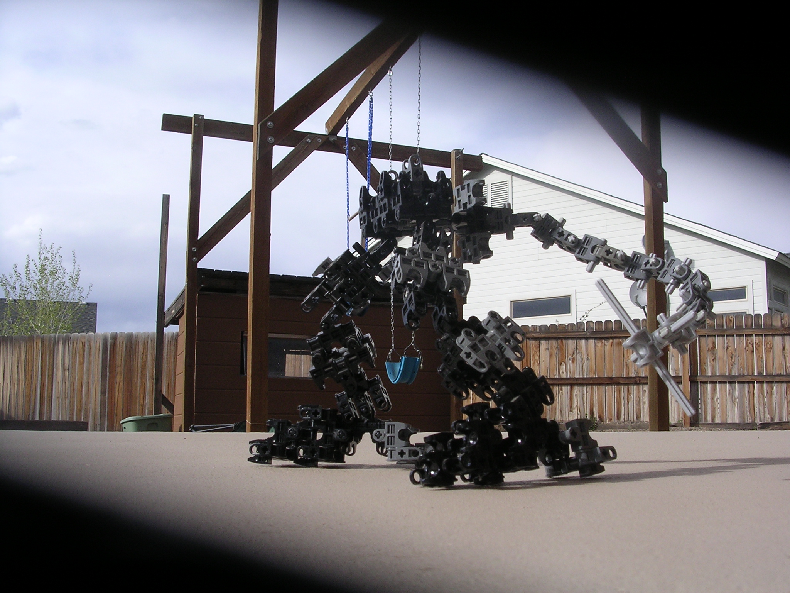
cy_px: 296
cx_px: 395
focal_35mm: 38
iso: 100
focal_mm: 5.8
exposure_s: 1/268
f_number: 5.6
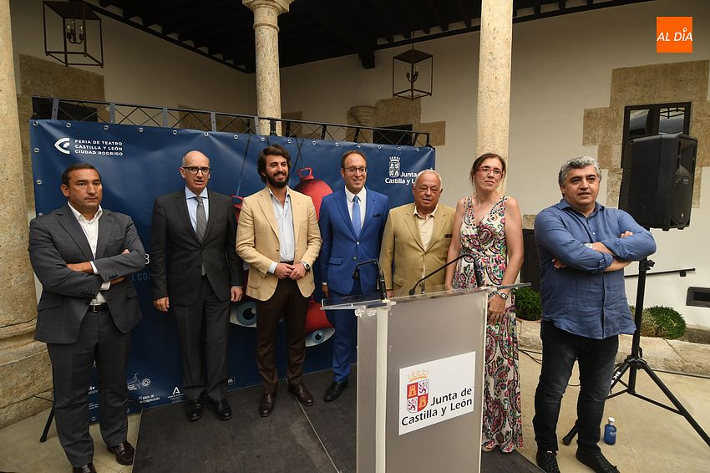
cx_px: 355
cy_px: 236
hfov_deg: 90.0
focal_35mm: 18
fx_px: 355
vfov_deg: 67.3
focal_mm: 12
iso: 400
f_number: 5
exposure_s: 1/125
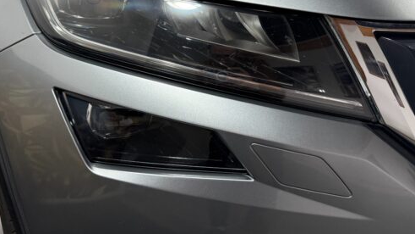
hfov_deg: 59.4
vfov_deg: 34.9
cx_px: 191
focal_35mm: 33
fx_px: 363
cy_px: 60
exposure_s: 1/50
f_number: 1.78
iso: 320
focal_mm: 6.76
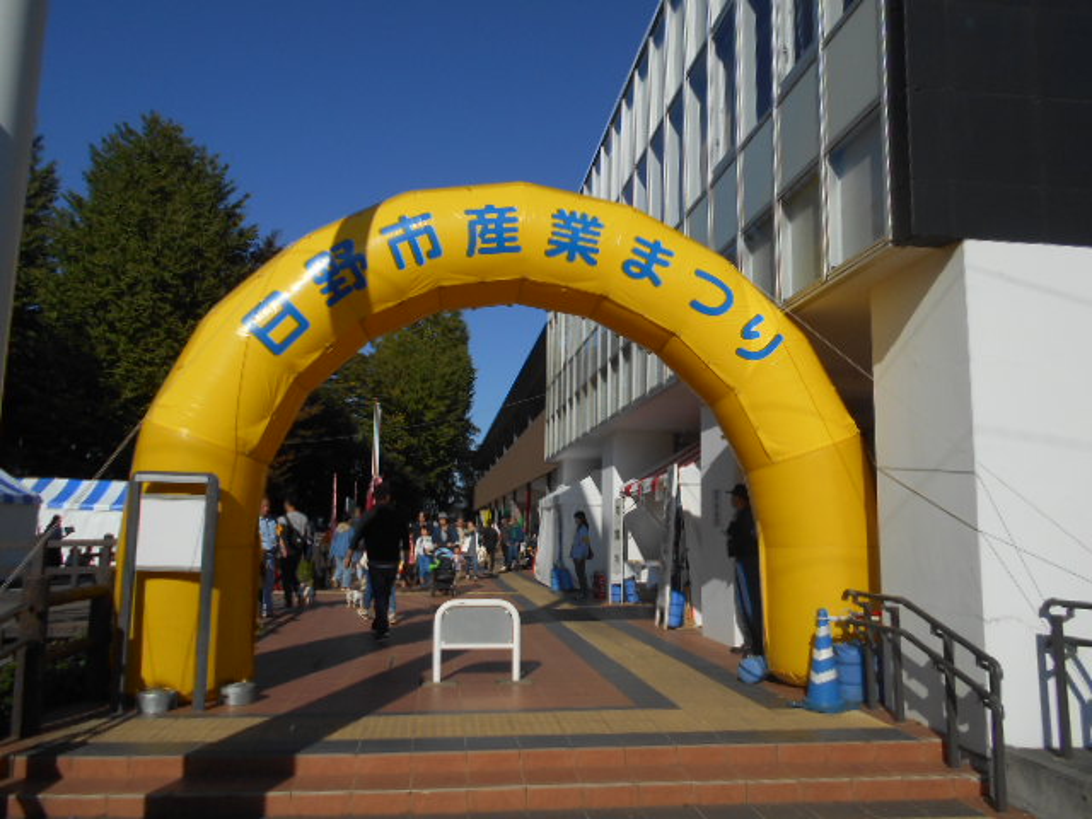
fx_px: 820
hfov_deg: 67.3
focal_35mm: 26
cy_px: 410
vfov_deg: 53.1
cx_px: 546
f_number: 3.2
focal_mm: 4.6
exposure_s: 1/2000
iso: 80
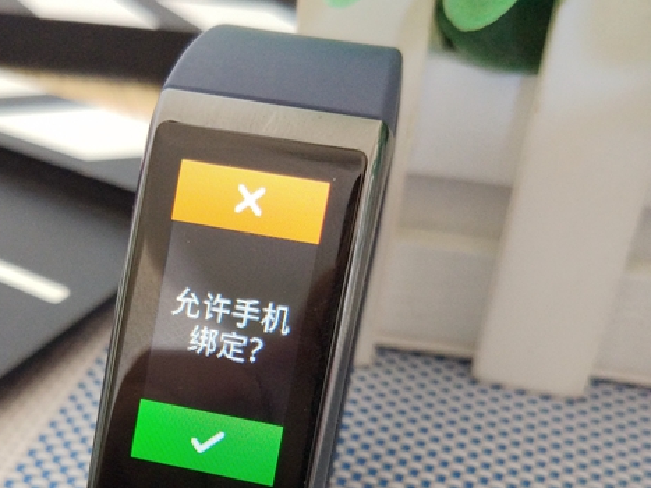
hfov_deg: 39.4
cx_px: 241
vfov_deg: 29.4
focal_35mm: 48
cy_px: 407
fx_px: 902
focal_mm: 4.26
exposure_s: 1/20
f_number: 2
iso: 455
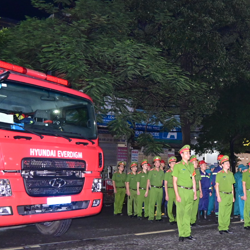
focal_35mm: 42
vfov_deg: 40.0
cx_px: 198
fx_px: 343
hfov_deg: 38.6
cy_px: 142
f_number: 3.5
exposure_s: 1/200
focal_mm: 18
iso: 5000
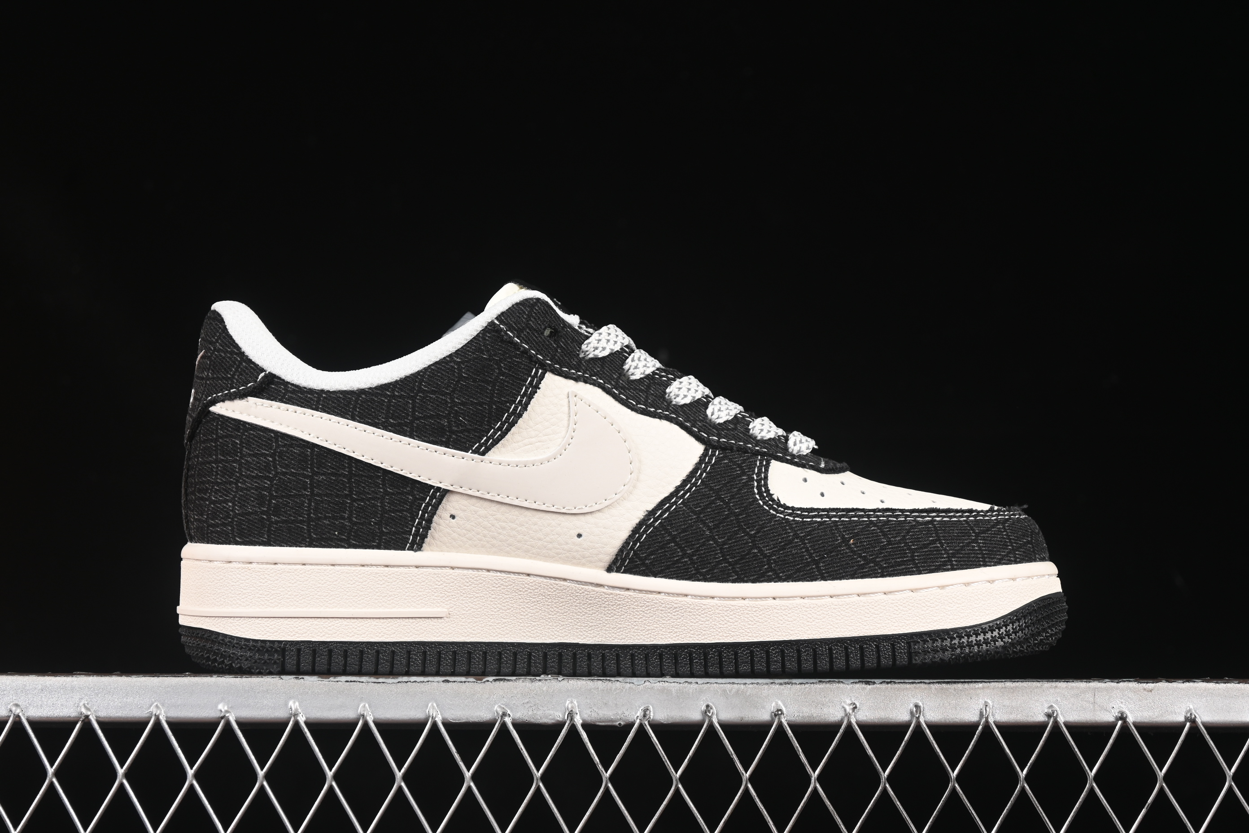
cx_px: 624
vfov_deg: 18.2
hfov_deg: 27.0
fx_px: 2602
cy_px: 416
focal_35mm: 75
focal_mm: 50
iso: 160
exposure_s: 1/60
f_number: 6.3
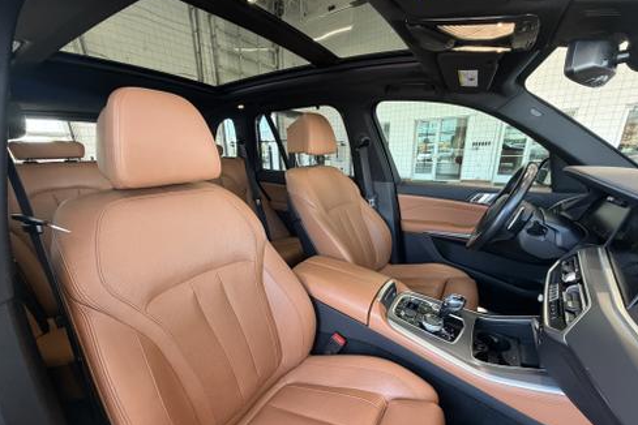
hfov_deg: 100.4
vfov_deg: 77.0
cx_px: 324
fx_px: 266
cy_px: 237
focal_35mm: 15
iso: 320
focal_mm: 2.22
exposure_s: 1/61
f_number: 2.2
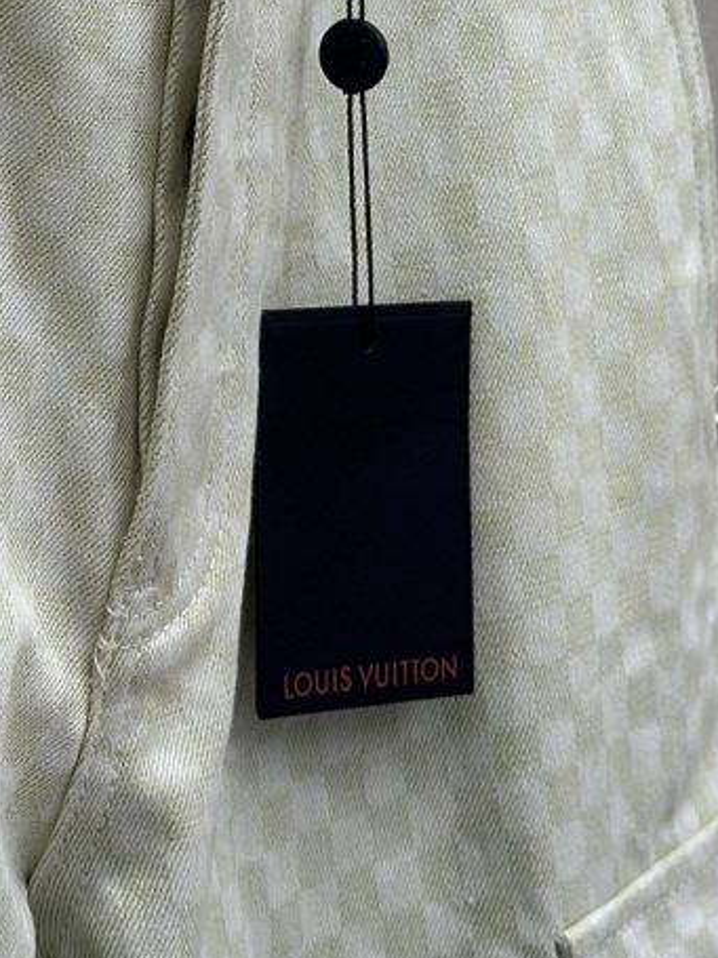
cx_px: 91
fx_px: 4206
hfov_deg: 9.7
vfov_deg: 12.6
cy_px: -242
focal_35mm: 152
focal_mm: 6.86
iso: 80
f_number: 1.78
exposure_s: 1/392
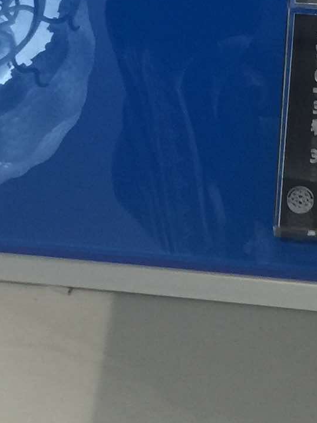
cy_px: -480
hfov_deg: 11.2
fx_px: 1611
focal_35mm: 132
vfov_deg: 12.7
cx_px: 202
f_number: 2.2
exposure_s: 1/33
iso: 40
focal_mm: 4.15
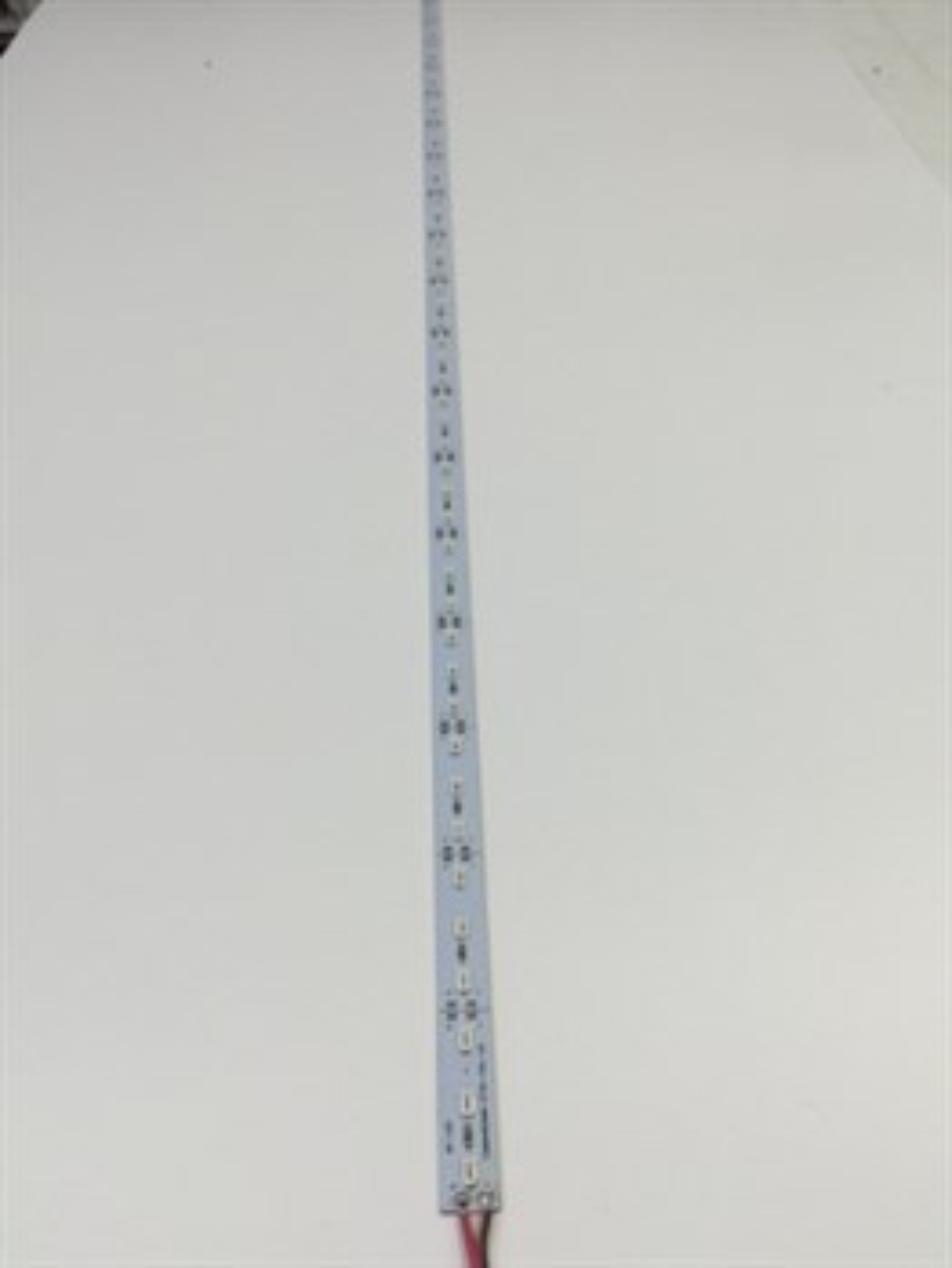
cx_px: 476
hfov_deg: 48.3
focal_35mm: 29
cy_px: 634
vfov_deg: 61.6
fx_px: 1063
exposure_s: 1/100
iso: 40
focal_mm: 4.15
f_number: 2.2
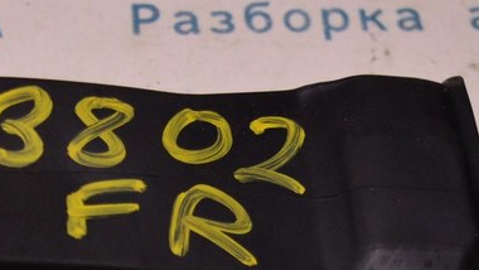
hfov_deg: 19.2
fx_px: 1398
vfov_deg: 10.6
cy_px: 401
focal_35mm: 110
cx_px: 91
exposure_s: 1/400
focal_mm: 26
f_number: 4
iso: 1600
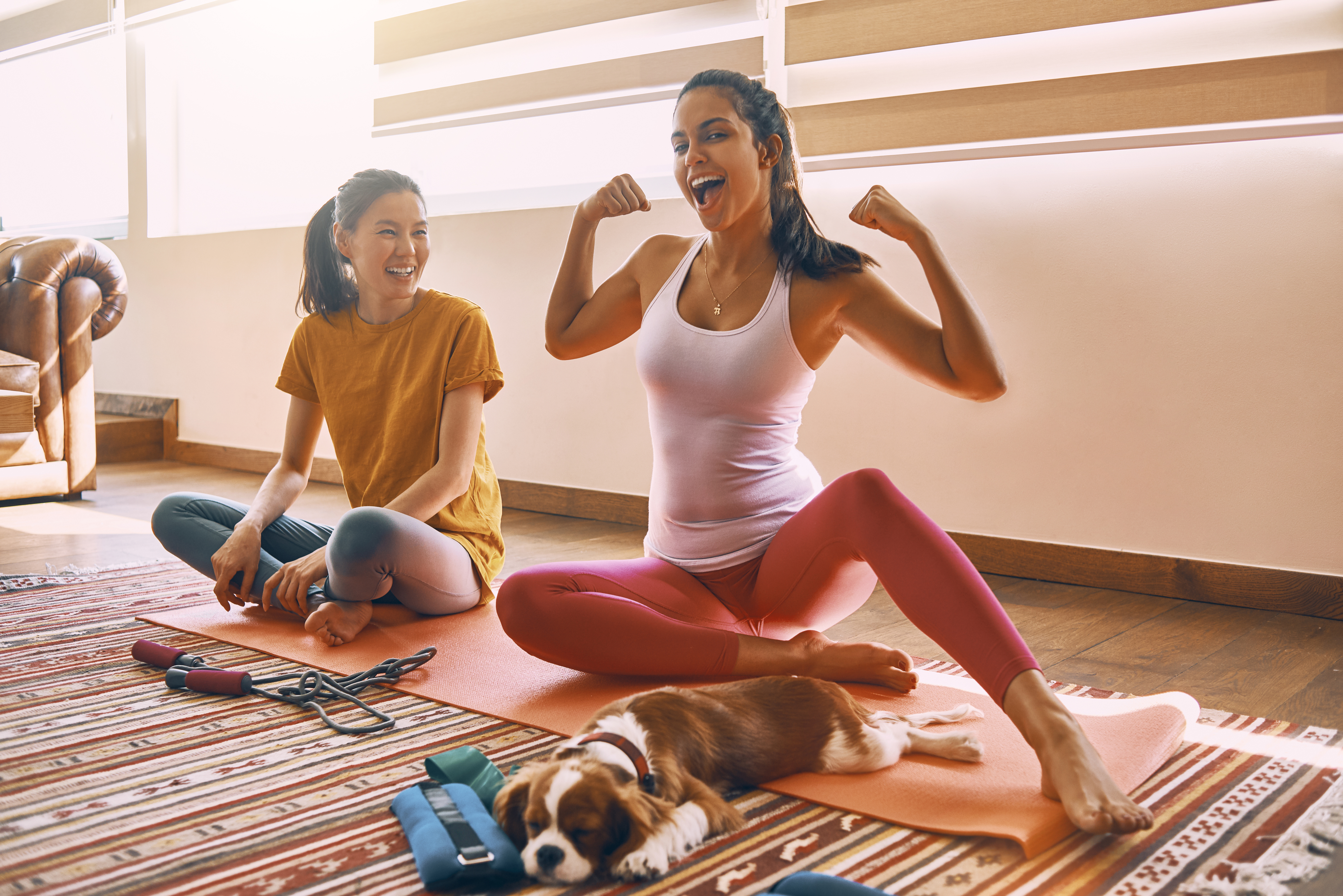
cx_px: 672
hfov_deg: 54.4
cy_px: 448
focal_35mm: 35
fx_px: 1306
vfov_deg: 37.9
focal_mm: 35
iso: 640
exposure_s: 1/200
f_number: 3.5
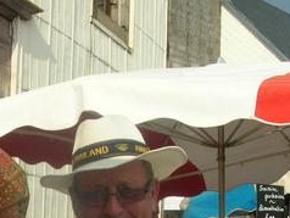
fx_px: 788
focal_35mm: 94
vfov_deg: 15.0
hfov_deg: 20.7
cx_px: 82
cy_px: 290
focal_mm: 5.8
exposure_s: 1/280
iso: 50
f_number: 5.6
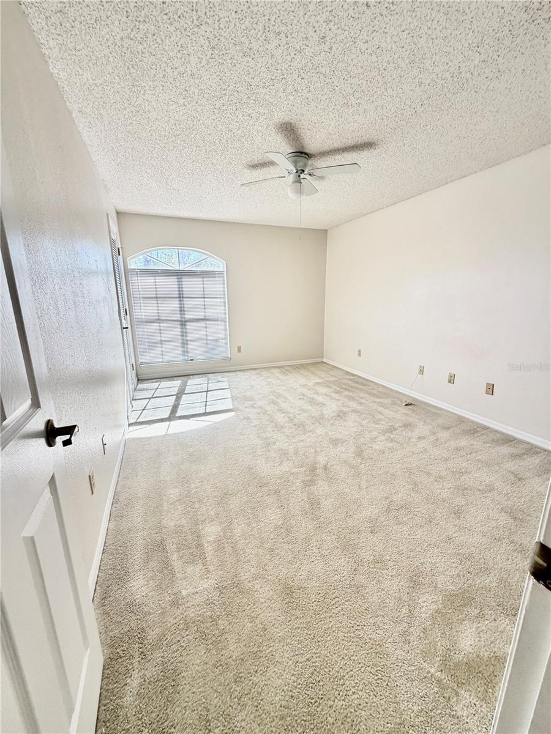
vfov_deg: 102.1
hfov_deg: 85.7
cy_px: 367
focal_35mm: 14
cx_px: 276
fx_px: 297
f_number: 2.2
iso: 125
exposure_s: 1/121
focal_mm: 2.22
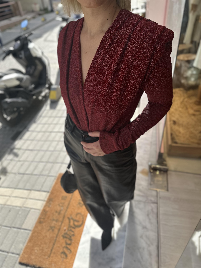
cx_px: 100
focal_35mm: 24
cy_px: 134
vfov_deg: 71.6
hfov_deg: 56.8
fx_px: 186
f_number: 1.78
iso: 80
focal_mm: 6.86
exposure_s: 1/724
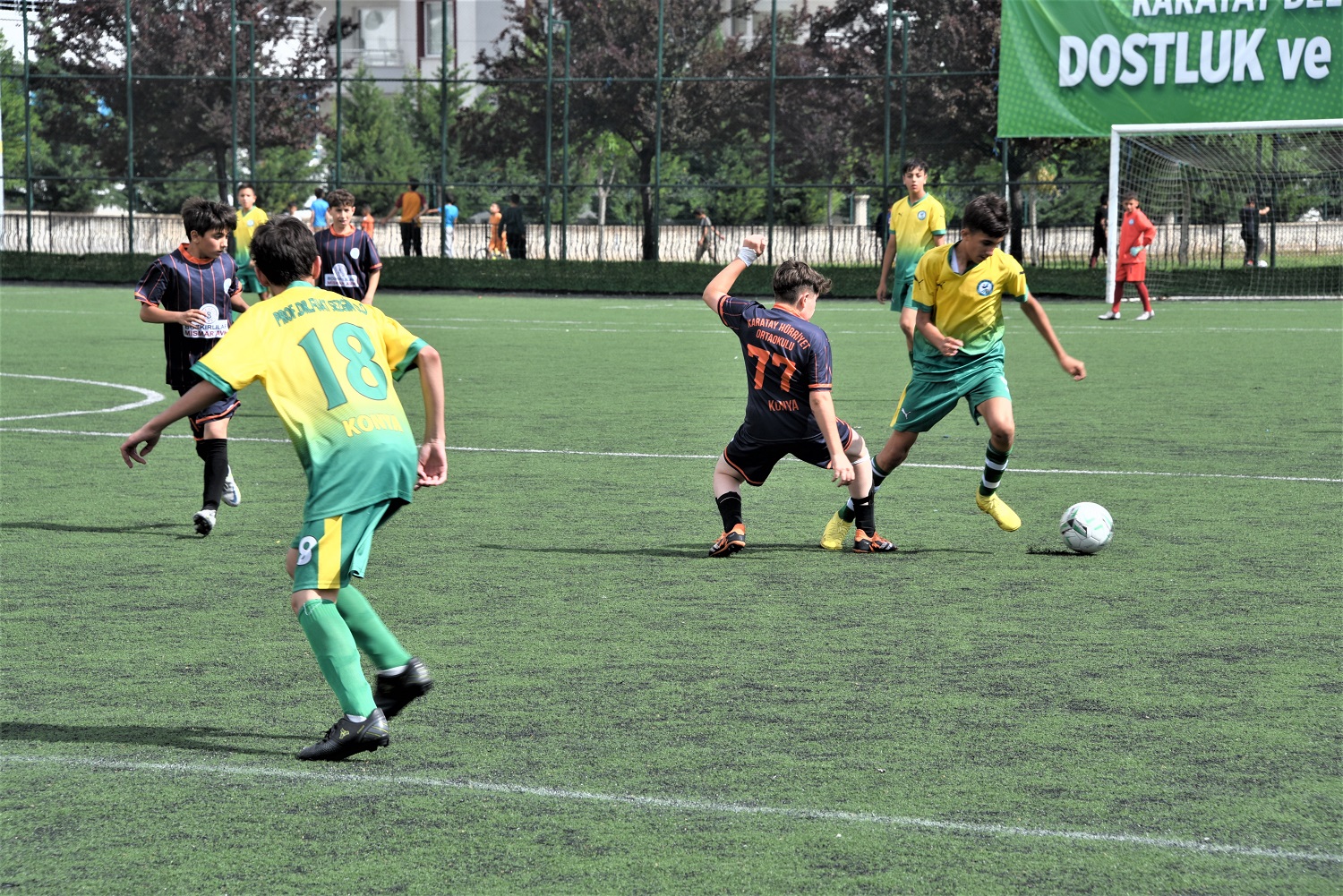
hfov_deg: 14.1
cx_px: 672
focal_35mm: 145
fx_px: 5411
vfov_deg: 9.5
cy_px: 448
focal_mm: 145
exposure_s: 1/320
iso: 200
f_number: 11
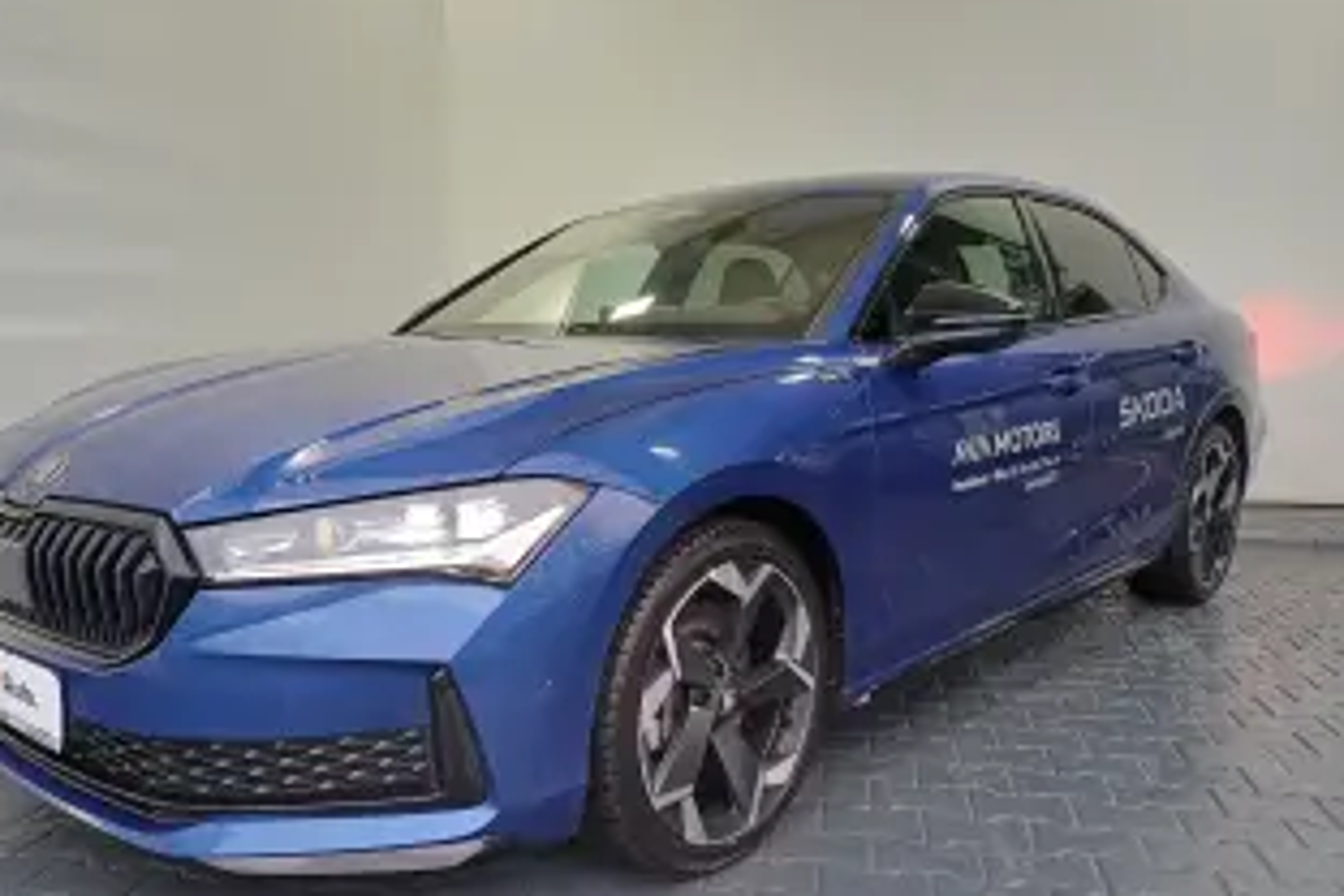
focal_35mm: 30
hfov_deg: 61.8
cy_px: 482
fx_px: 1120
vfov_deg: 43.6
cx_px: 603
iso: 100
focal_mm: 4.65
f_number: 1.8
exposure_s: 1/60
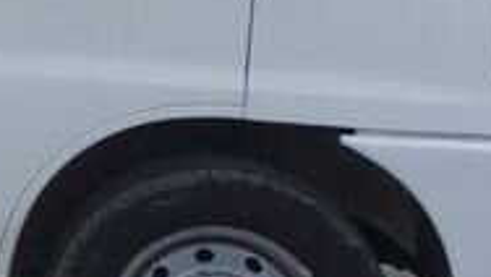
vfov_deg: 7.5
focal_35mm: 160
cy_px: -129
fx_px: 2084
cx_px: -582
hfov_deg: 11.6
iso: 125
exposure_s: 1/500
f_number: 4
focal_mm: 10.4
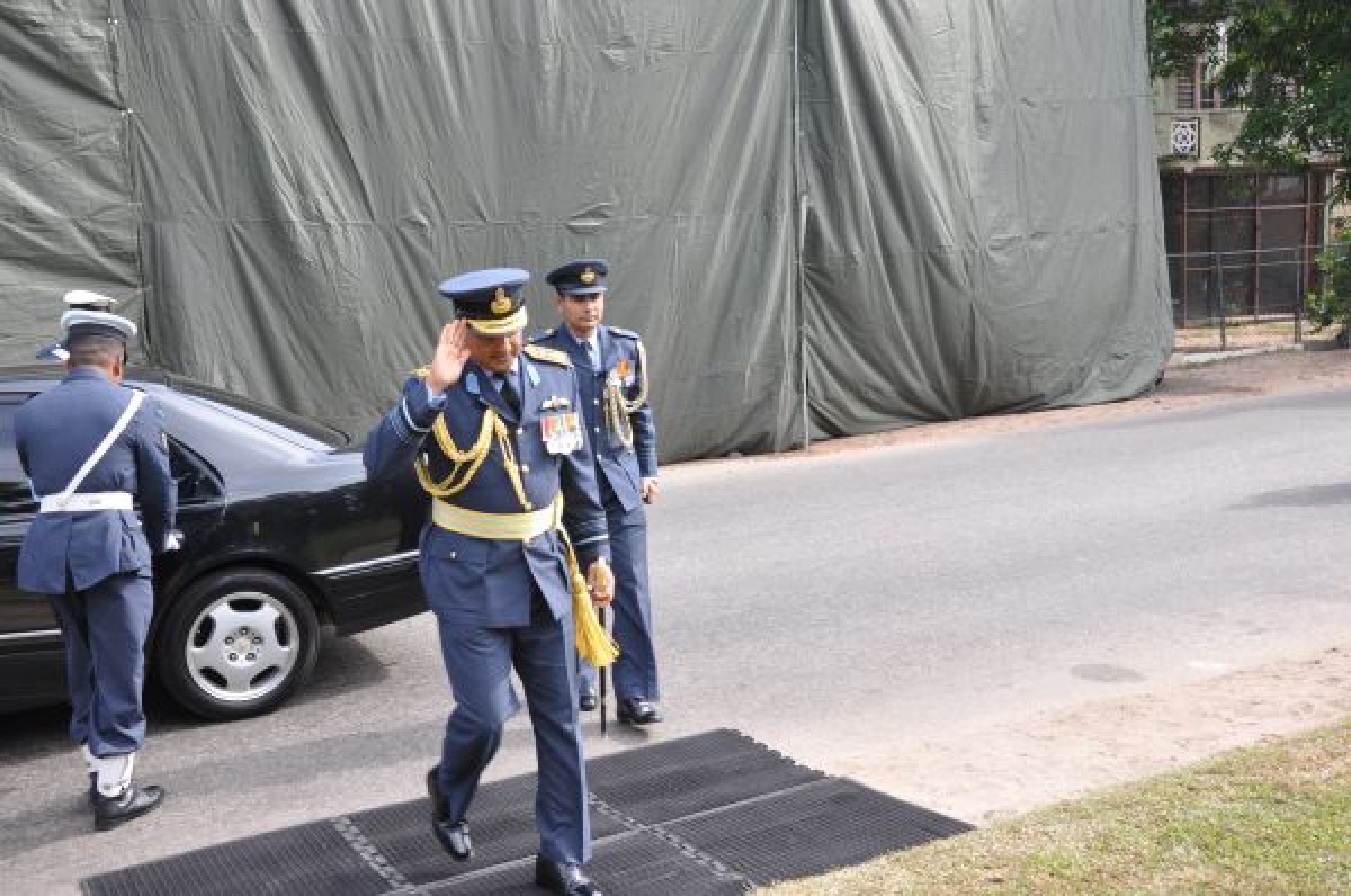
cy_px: 448
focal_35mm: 39
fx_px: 1461
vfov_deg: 34.1
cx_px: 676
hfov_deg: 49.6
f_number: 9
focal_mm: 26
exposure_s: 1/125
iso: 250
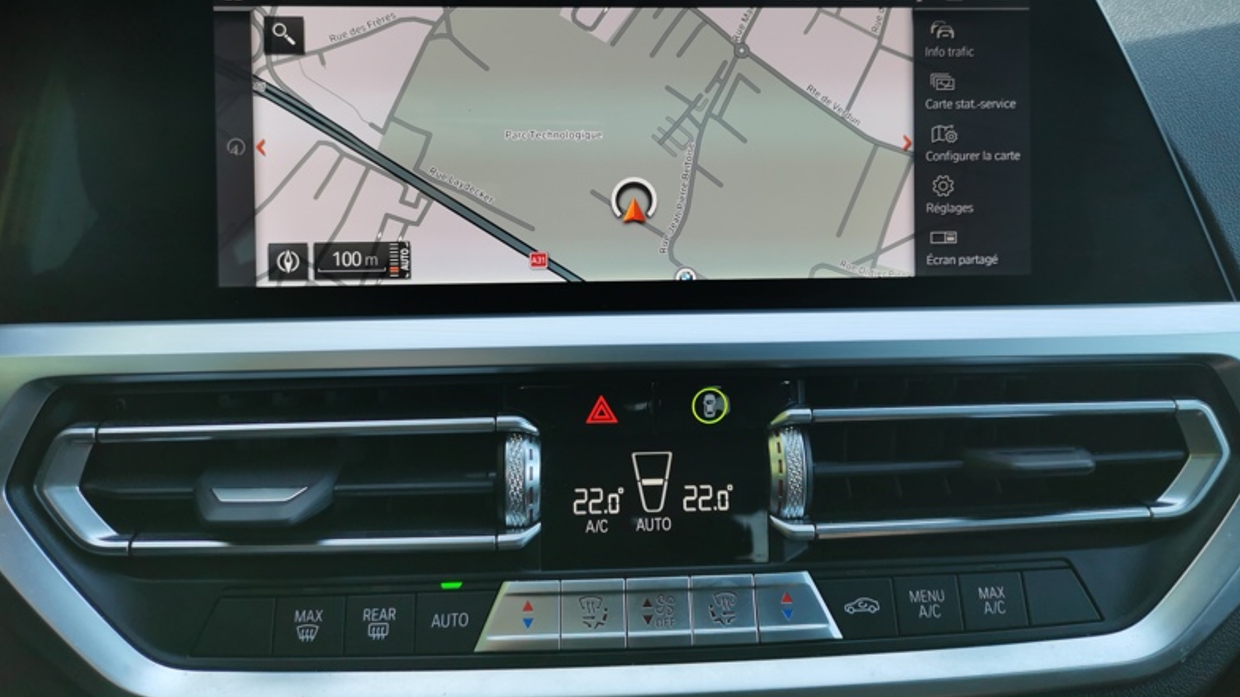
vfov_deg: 38.5
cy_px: 235
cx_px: 617
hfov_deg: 64.3
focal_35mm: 30
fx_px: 986
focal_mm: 5.58
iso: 50
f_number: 1.8
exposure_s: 1/172
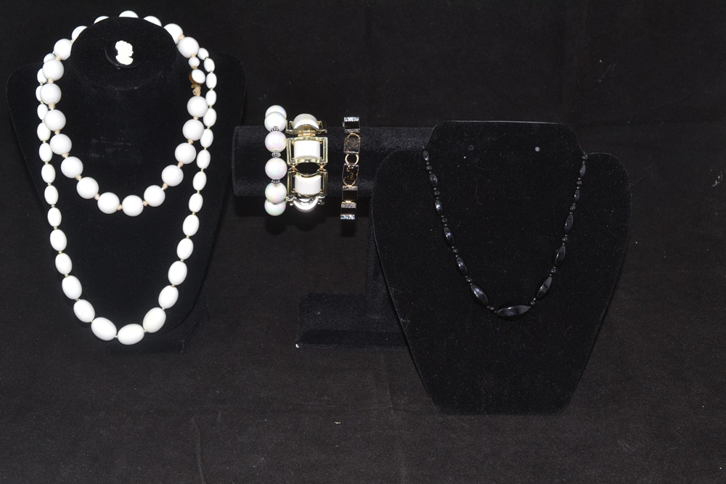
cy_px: 242
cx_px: 363
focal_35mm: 60
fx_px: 1210
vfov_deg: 22.6
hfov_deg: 33.4
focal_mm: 40
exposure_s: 1/60
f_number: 8
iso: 125
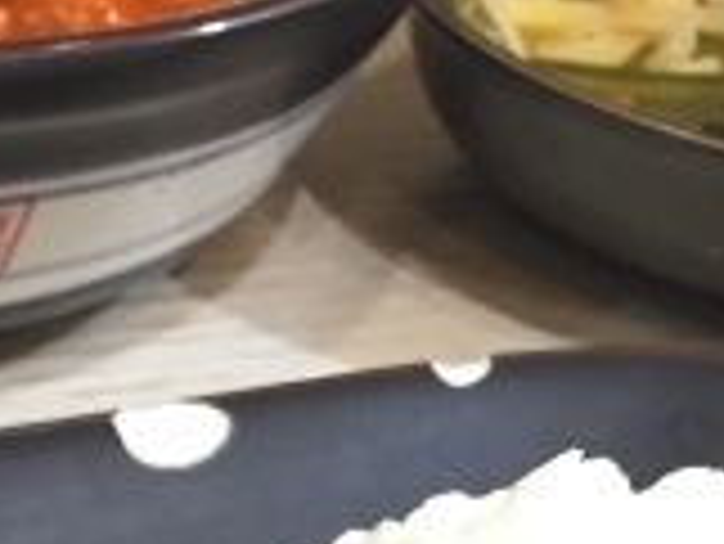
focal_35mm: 126
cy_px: 1176
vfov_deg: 10.6
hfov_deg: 14.9
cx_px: -243
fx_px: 2637
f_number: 2.2
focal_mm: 4.15
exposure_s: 1/33
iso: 200
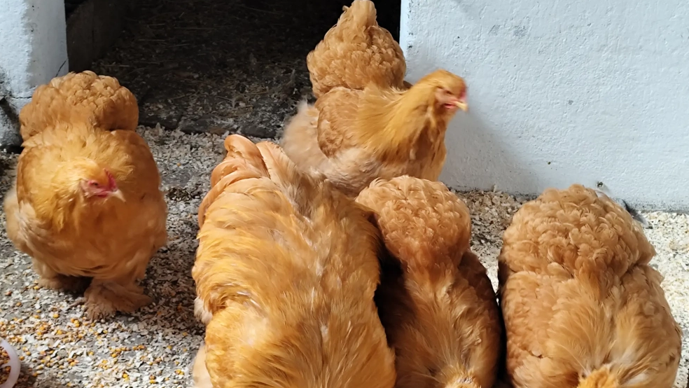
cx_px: 341
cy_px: 259
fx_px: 1133
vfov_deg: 19.4
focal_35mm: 62
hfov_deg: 33.8
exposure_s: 1/100
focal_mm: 6.19
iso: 200
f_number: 1.65
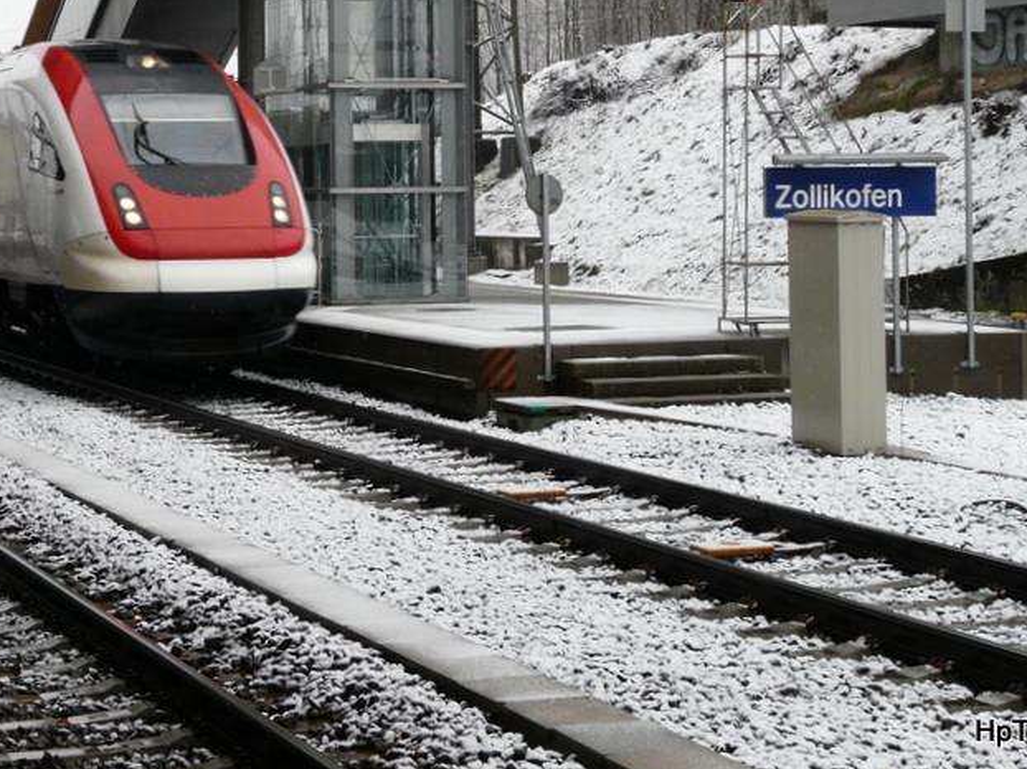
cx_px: 244
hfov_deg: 23.6
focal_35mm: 82
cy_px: 162
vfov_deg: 17.8
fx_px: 2432
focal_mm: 8.3
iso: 100
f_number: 4.5
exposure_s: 1/200
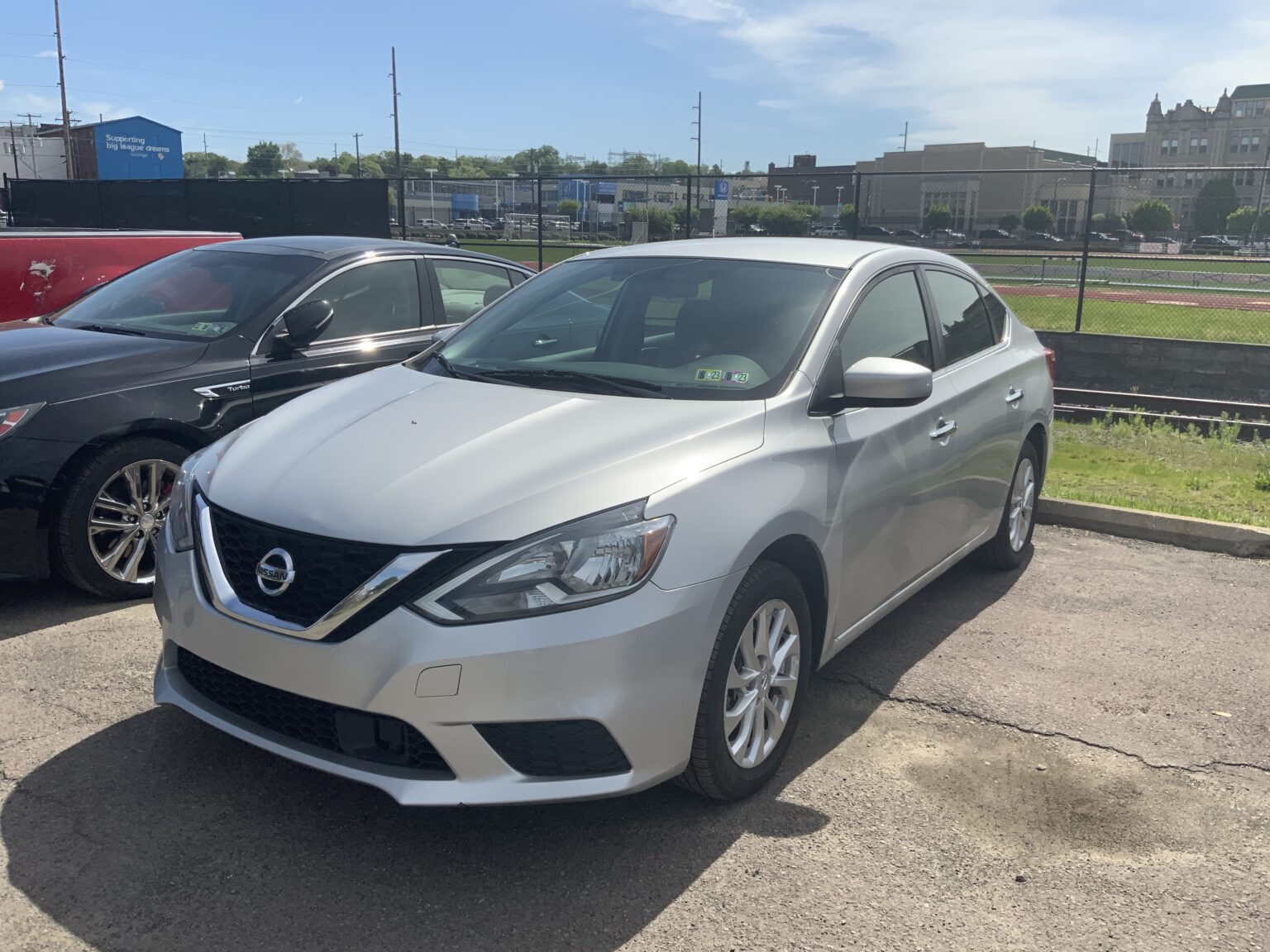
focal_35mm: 29
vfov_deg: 48.2
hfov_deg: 61.7
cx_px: 635
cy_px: 476
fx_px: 1064
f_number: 1.8
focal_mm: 3
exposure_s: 1/2801
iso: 16
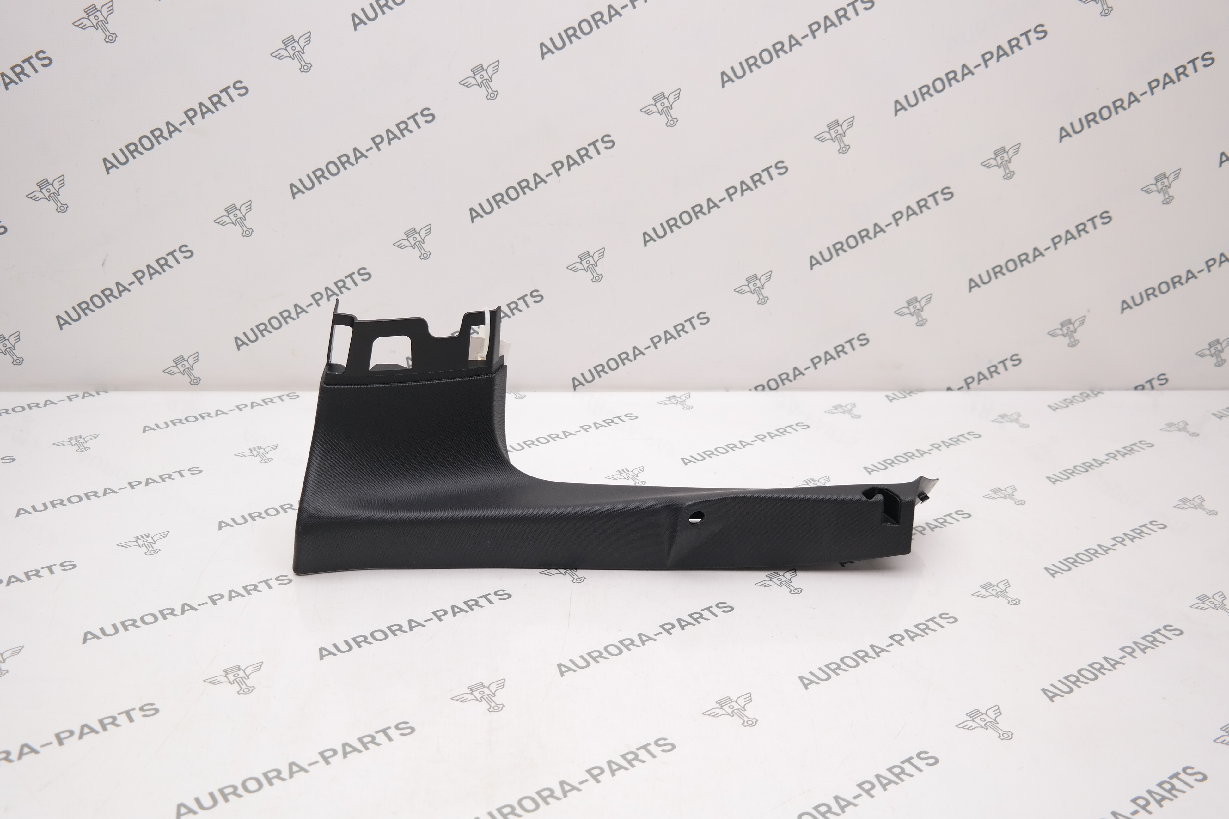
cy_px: 410
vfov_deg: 35.1
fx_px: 1297
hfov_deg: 50.7
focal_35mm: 38
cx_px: 614
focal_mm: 25
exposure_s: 1/100
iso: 100
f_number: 4
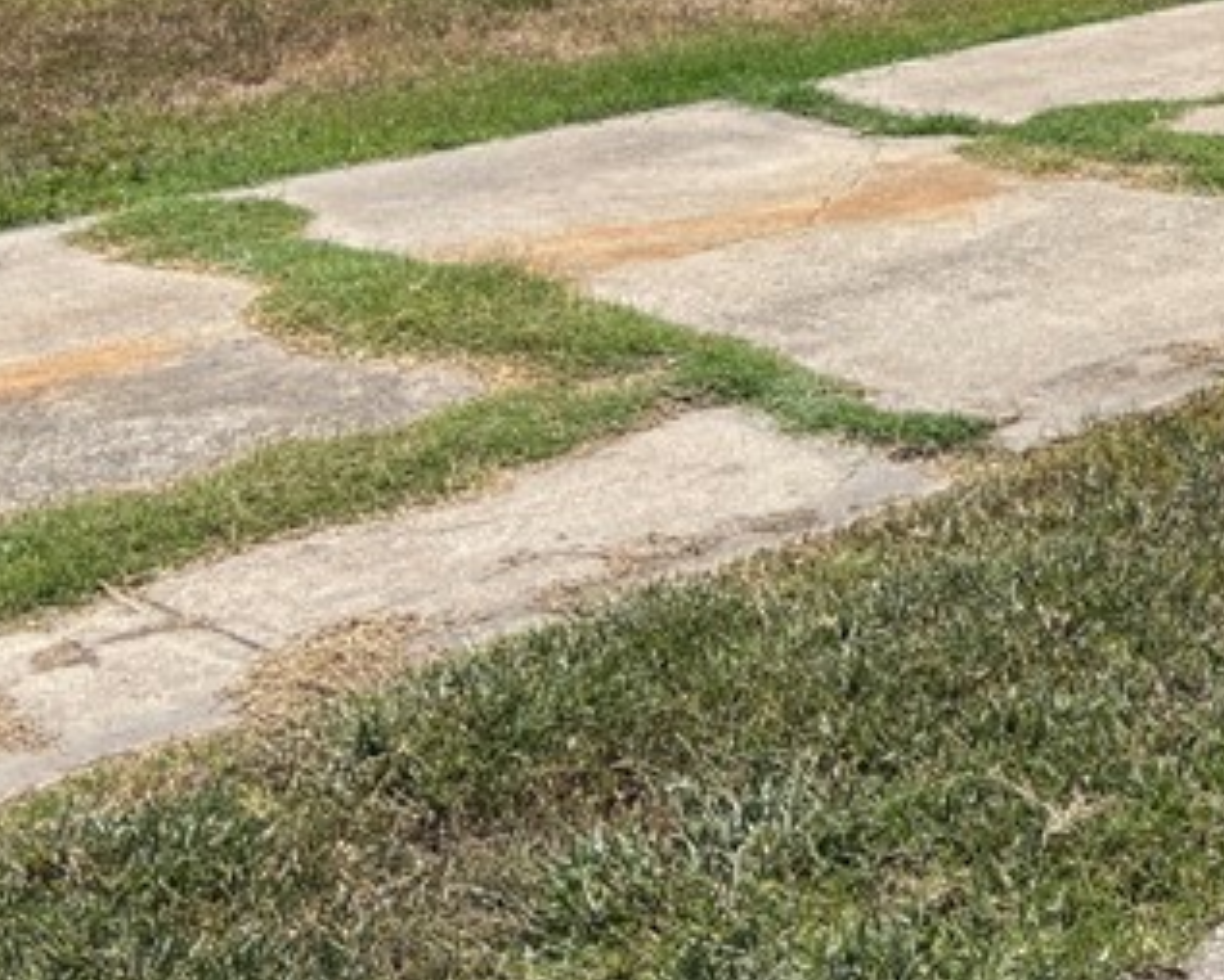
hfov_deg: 21.2
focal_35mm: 82
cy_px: -355
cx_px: 1579
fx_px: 2972
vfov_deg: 17.4
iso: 50
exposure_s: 1/5618
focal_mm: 5.96
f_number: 1.6
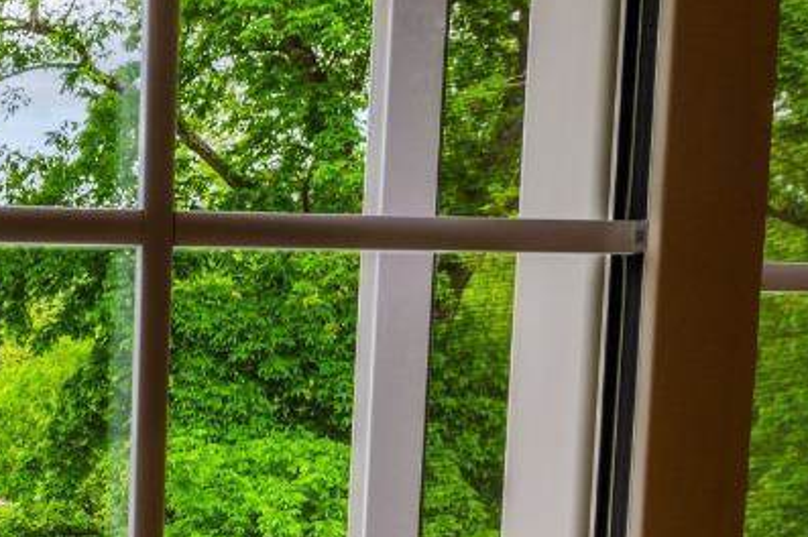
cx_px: -425
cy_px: 583
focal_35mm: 70
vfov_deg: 18.7
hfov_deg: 23.0
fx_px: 1567
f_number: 10
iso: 100
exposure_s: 1/80
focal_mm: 18.5
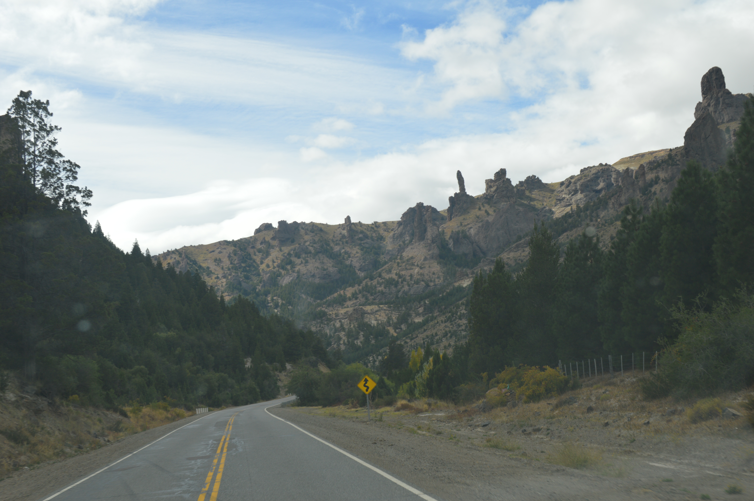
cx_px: 377
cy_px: 250
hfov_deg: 45.0
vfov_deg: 30.8
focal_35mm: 44
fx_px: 910
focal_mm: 29
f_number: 9
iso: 100
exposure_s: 1/200
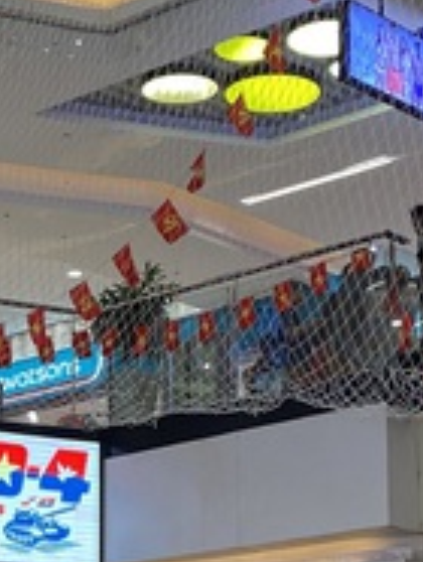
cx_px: 139
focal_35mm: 123
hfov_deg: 12.1
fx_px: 1999
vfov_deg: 15.5
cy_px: 641
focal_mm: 4.25
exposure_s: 1/100
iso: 80
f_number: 1.8
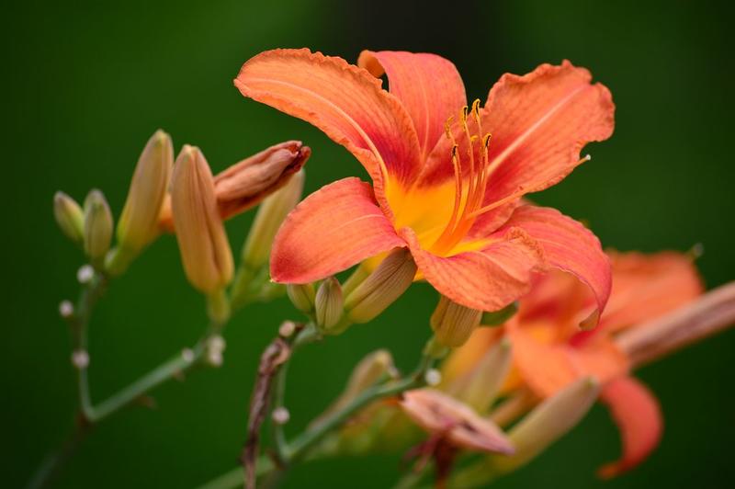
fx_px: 3733
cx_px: 368
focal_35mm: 183
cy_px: 244
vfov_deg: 7.5
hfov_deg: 11.2
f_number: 4.8
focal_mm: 122
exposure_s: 1/250
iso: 100
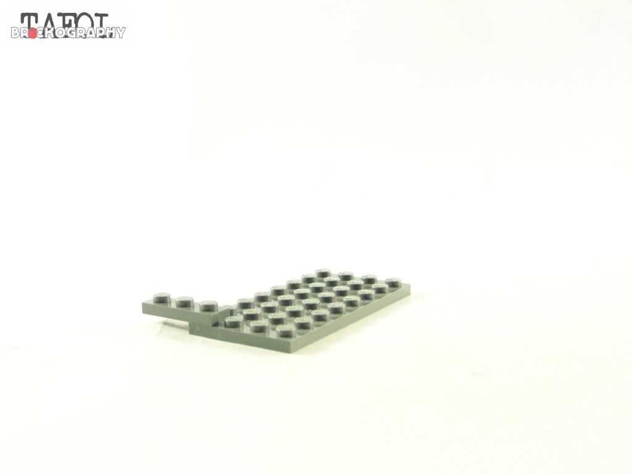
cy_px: 237
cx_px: 316
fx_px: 1077
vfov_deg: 24.8
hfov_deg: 32.7
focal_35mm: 59
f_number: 3.1
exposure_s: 1/60
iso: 400
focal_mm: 9.8
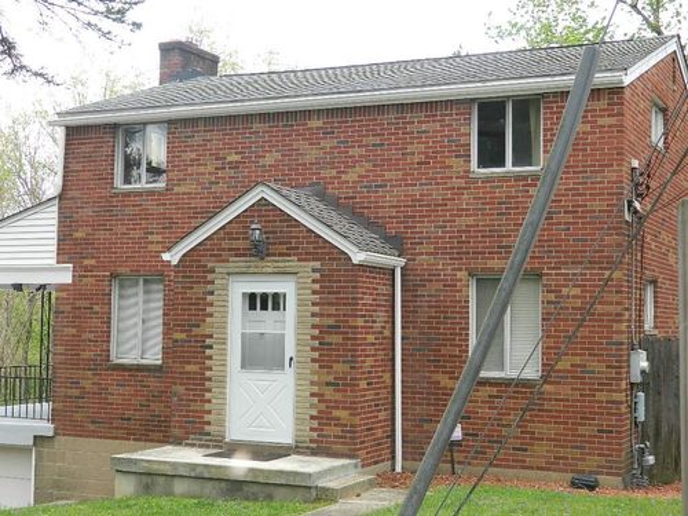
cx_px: 344
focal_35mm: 57
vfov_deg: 25.7
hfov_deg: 33.8
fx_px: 1133
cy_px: 258
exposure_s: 1/200
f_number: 3.8
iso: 110
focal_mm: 10.2
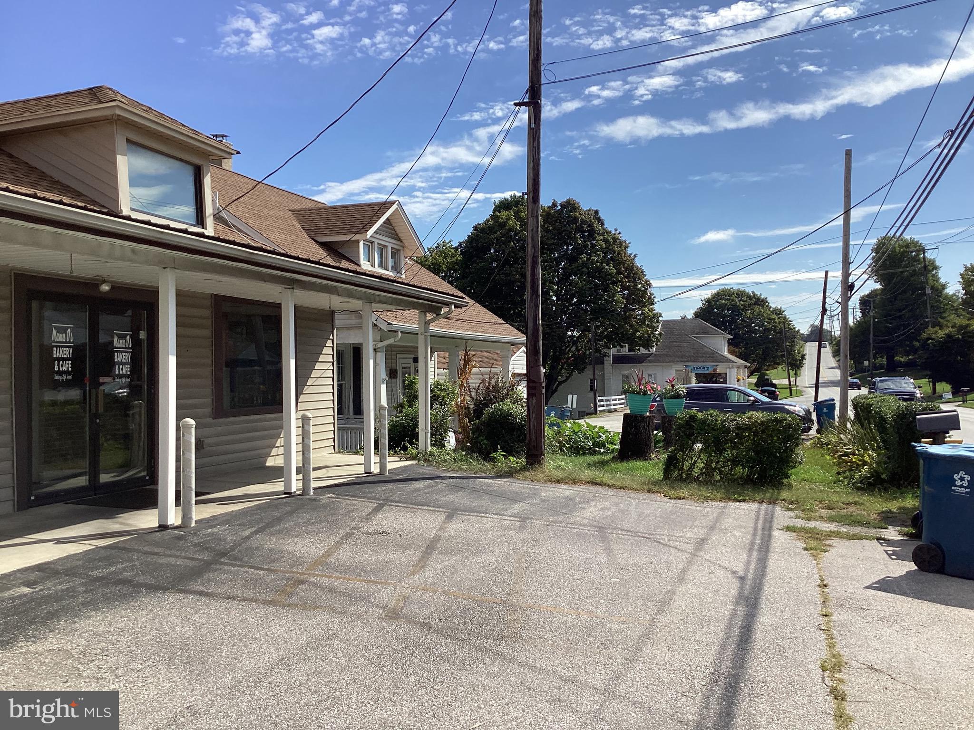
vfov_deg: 45.4
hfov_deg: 58.4
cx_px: 487
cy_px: 365
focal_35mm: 31
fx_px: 872
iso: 25
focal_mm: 3.3
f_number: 2.4
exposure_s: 1/2037
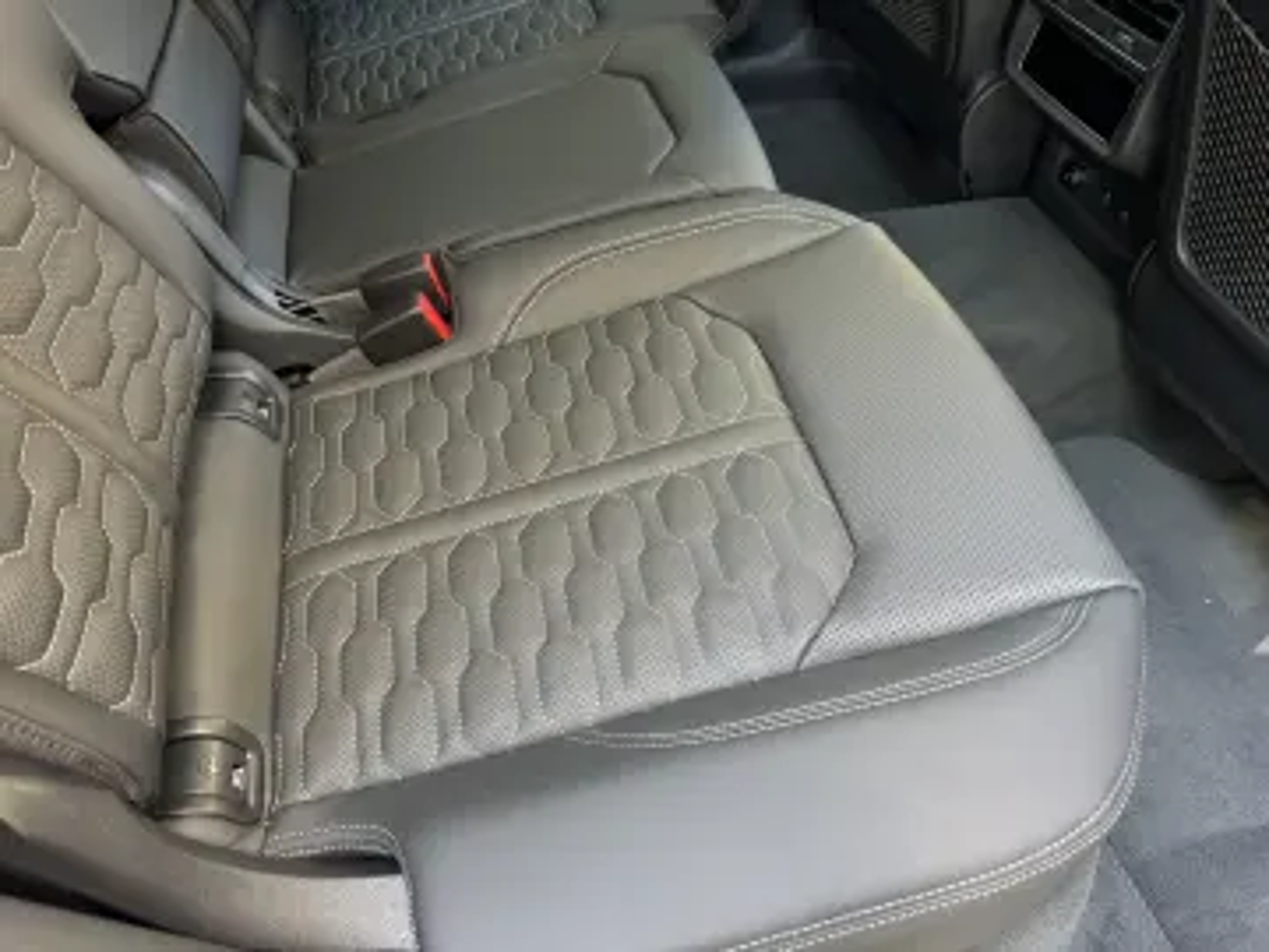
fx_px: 880
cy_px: 476
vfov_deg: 56.8
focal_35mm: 24
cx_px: 634
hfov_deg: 71.6
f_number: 1.78
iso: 320
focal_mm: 6.76
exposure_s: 1/60
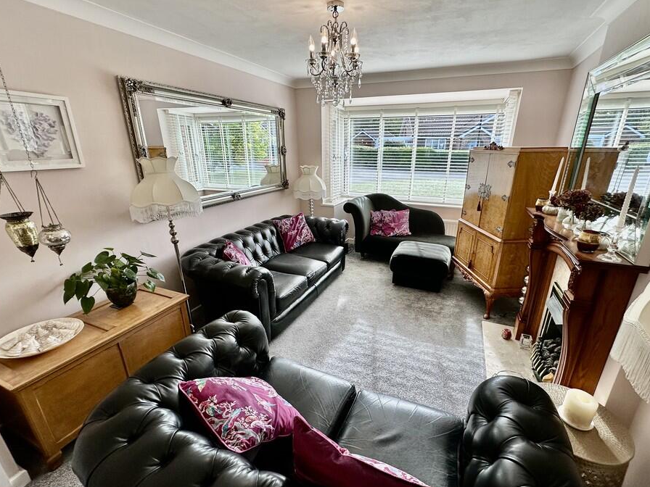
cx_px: 338
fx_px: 300
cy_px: 254
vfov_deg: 78.1
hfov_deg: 94.4
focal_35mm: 16
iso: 50
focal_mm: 2.22
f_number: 2.2
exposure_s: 1/100
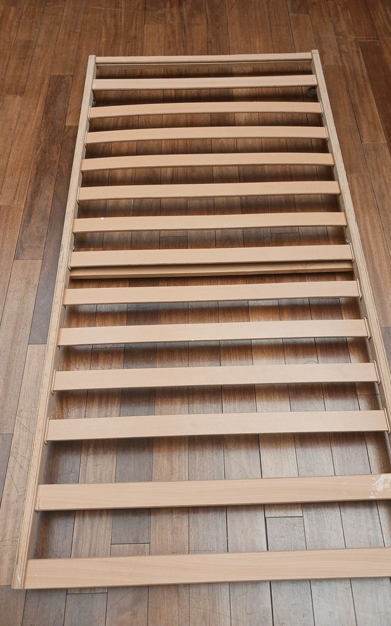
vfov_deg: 64.6
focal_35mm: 29
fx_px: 494
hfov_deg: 43.1
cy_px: 311
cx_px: 205
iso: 25
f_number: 1.8
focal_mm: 4
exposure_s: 1/60
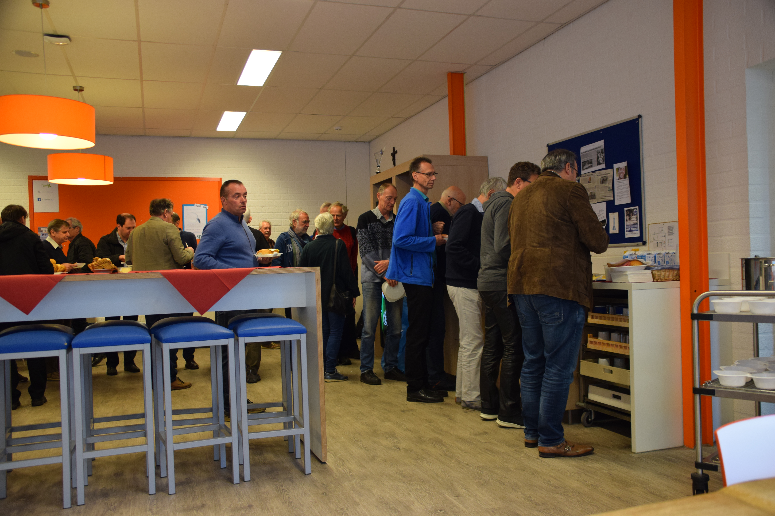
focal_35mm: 30
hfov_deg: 61.9
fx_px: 646
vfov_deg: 43.6
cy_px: 258
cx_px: 388
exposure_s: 1/60
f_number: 4
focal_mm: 20
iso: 800
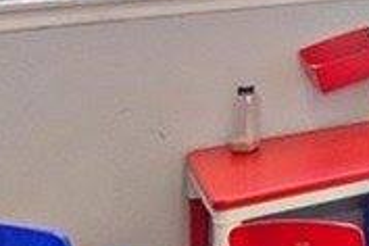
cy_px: -145
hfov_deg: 15.9
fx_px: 892
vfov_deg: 14.4
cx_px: 815
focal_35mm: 87
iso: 125
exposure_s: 1/50
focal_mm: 10
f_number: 4.5
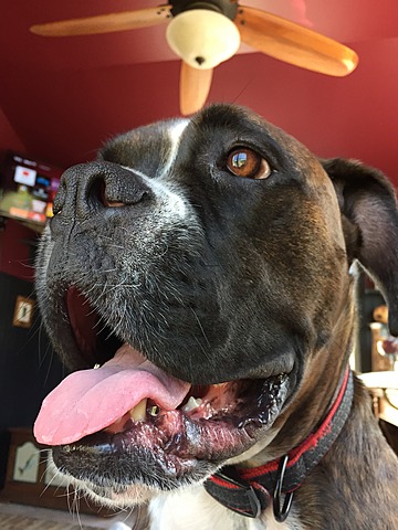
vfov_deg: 61.7
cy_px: 265
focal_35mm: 29
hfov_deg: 48.2
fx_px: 445
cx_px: 199
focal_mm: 4.15
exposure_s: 1/30
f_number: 2.2
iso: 40
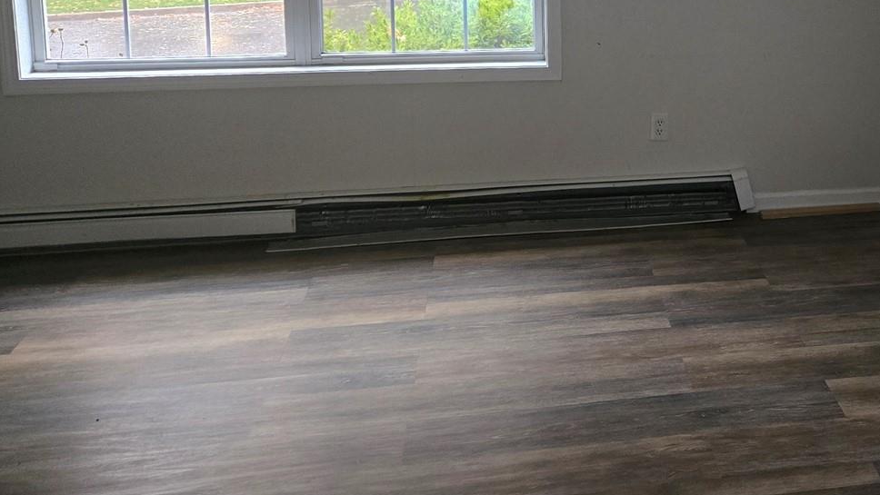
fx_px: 1237
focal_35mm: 53
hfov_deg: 36.2
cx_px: 828
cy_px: 29
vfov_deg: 22.0
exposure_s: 1/60
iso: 800
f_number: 1.8
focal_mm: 5.4
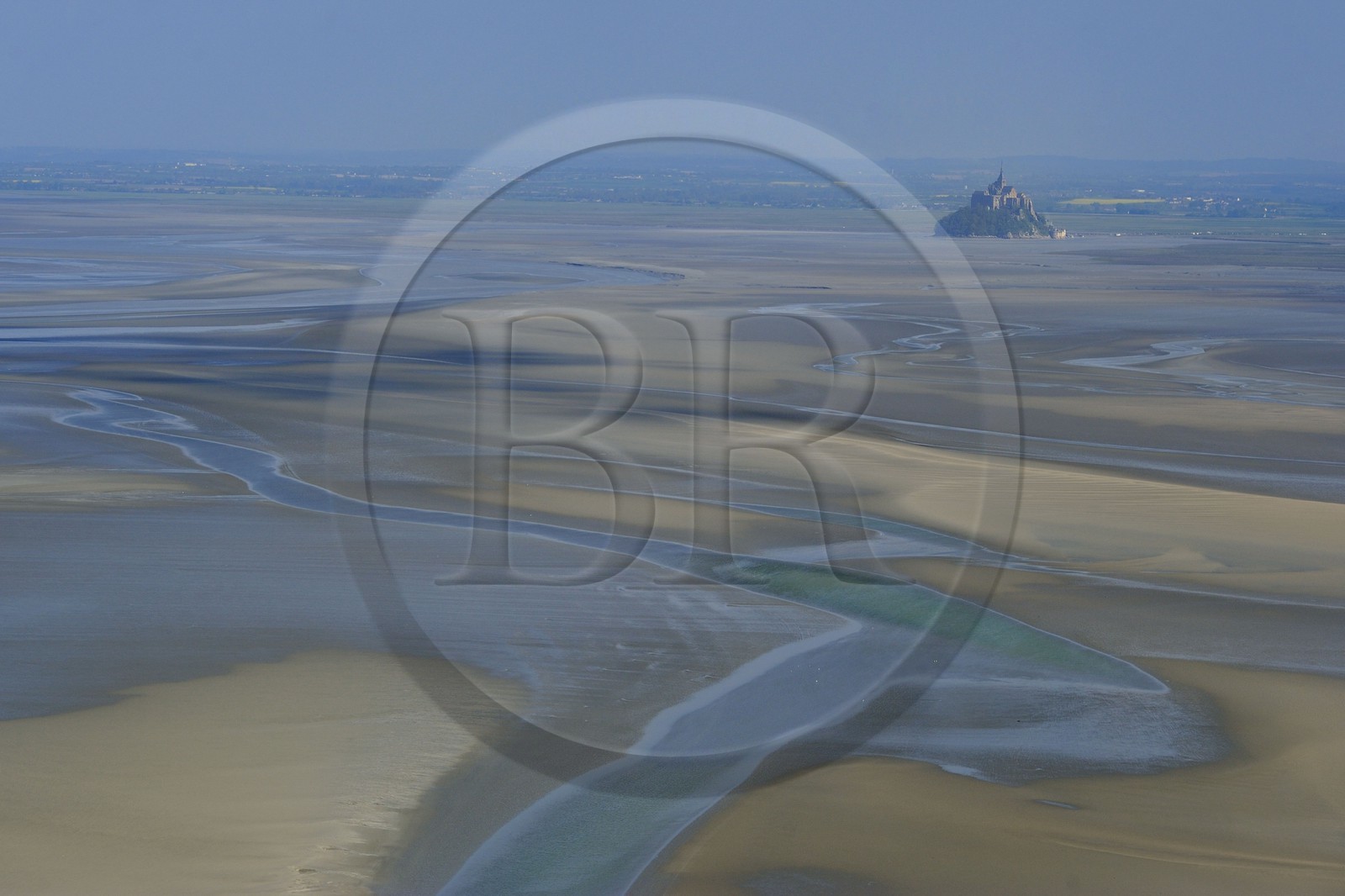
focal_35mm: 110
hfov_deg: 18.6
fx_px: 4109
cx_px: 672
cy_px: 448
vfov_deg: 12.4
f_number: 6.3
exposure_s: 1/1600
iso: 400
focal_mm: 110
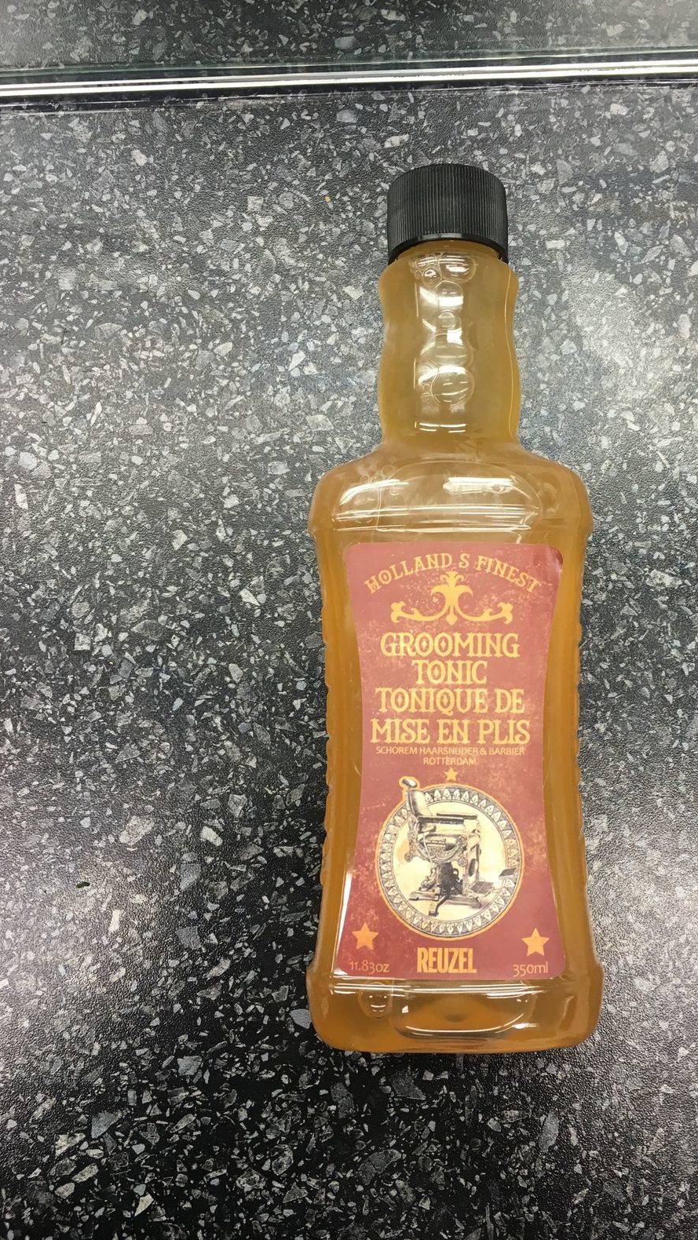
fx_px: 1053
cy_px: 618
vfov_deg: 61.0
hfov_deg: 36.3
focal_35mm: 32
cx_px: 460
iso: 32
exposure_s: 1/33
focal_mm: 4.15
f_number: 2.2
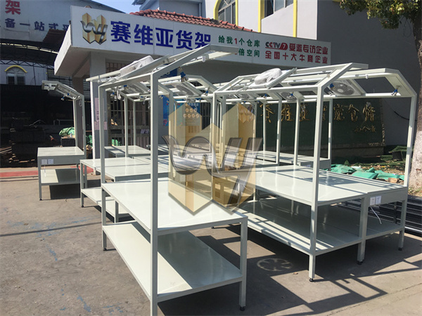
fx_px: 354
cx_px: 211
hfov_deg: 61.7
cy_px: 158
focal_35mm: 29
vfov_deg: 48.2
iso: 25
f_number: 2.2
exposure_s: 1/1832
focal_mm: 4.15
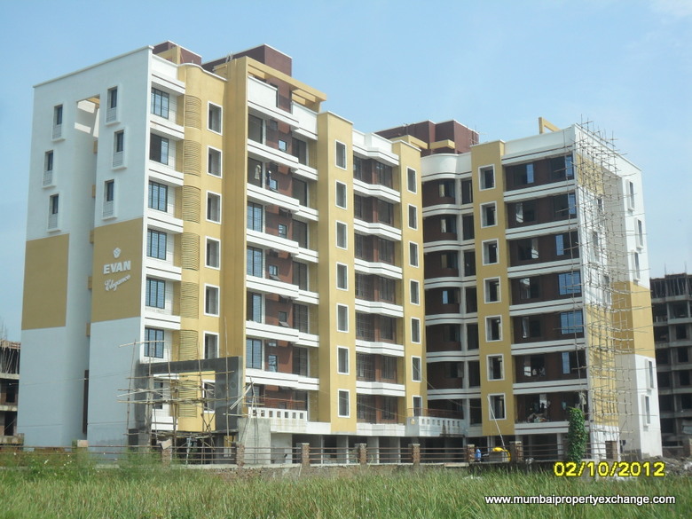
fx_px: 1040
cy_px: 260
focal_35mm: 52
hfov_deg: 36.8
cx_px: 346
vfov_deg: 28.0
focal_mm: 9.3
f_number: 5
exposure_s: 1/1000
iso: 100
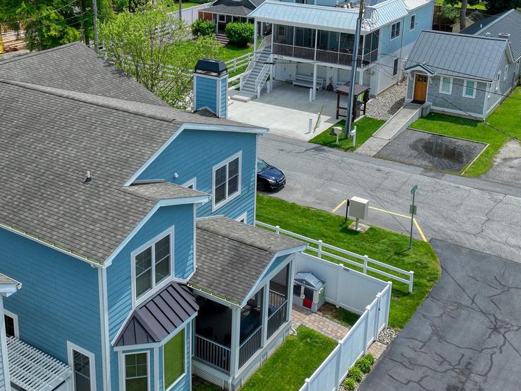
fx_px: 692
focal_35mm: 46
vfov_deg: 31.0
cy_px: 103
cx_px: 174
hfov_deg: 40.7
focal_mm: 12.29
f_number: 2.8
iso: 100
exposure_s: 1/2000
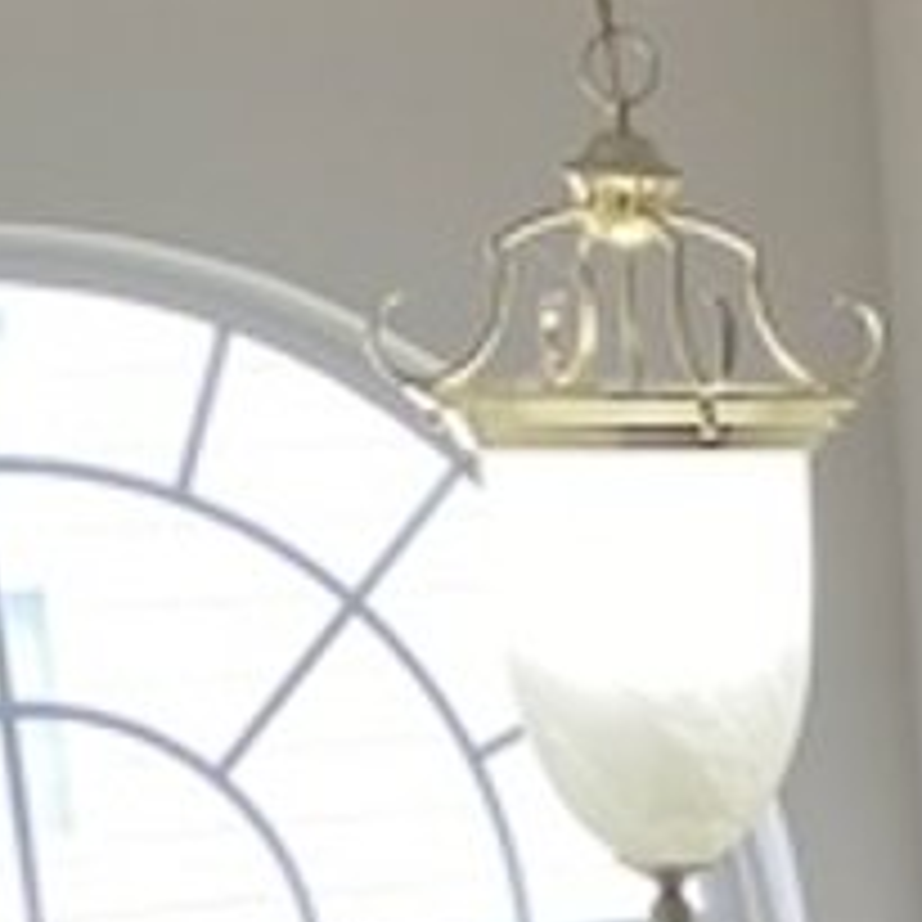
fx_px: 3827
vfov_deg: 12.7
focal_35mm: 127
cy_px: 1563
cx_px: 1518
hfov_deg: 12.8
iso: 64
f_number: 1.8
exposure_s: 1/121
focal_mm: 4.25
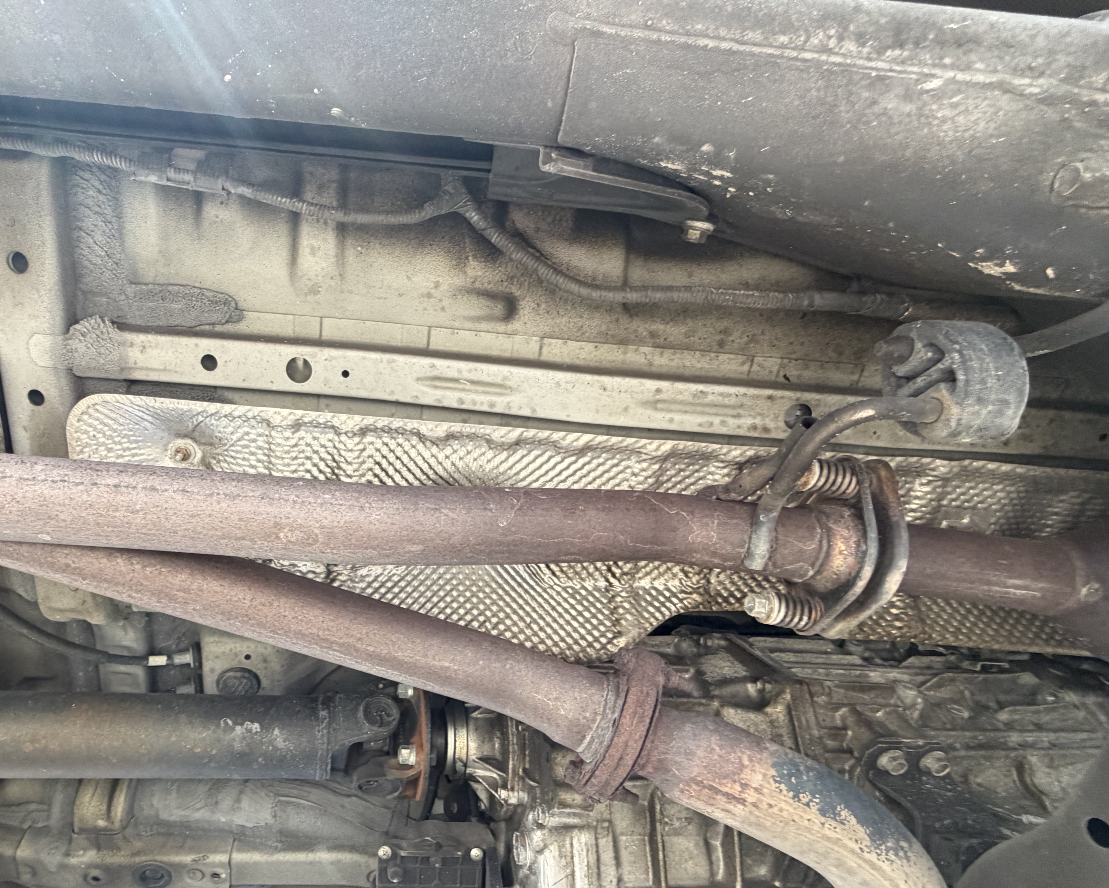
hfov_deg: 81.3
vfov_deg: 70.6
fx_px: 624
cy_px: 499
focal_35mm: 19
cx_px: 397
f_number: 2.2
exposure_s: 1/121
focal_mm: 2.22
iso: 320
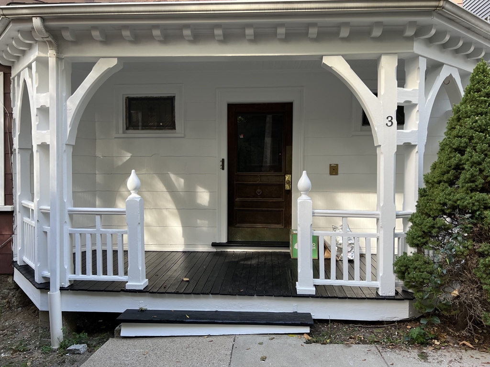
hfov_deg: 67.3
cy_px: 184
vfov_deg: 53.1
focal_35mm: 26
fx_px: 368
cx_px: 245
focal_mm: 5.7
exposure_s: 1/209
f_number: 1.5
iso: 40
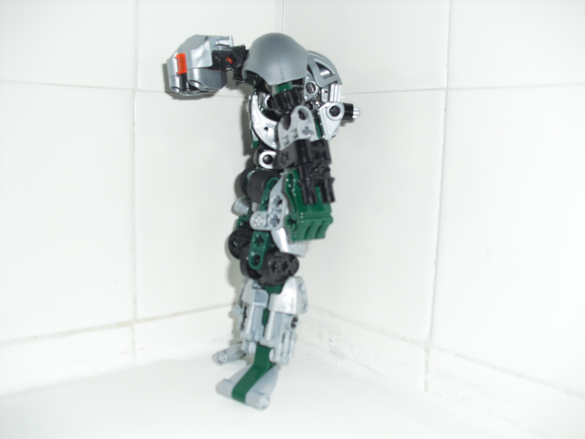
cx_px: 292
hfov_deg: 51.4
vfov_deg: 39.7
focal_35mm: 36
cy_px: 220
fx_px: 608
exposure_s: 1/60
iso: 64
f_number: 3.1
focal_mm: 6.3
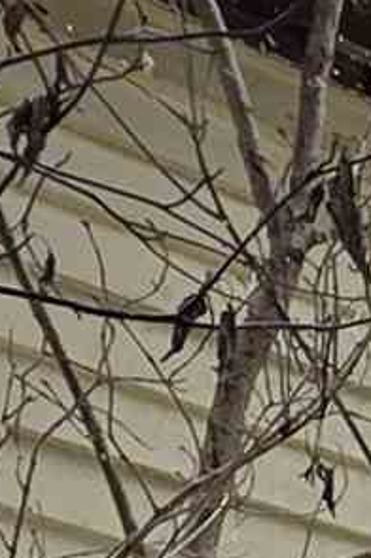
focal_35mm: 141
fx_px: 2185
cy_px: 1086
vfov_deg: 12.9
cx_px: 1092
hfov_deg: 8.3
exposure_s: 1/242
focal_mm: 2.2
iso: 40
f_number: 1.9
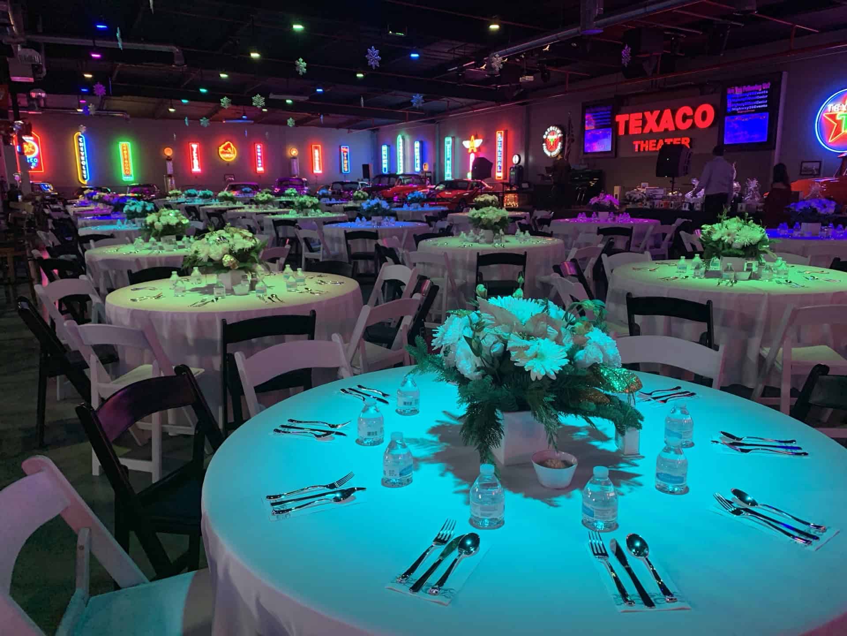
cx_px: 424
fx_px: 636
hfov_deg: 67.3
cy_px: 318
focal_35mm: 26
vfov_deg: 53.1
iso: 250
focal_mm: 4.2
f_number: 1.8
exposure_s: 1/60
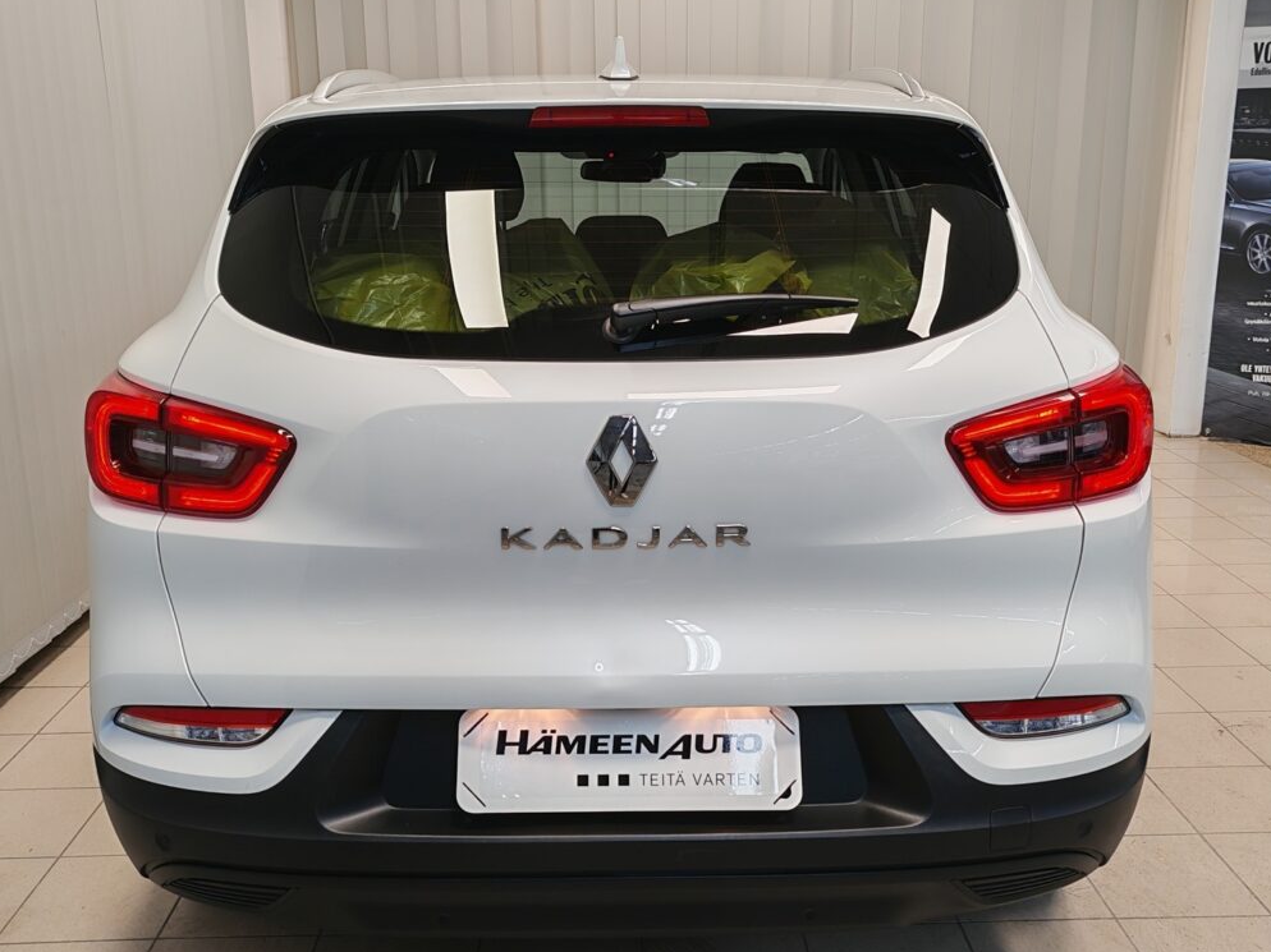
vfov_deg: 41.8
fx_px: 1248
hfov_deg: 54.0
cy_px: 475
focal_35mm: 34
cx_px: 634
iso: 64
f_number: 1.6
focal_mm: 5.4
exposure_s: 1/100
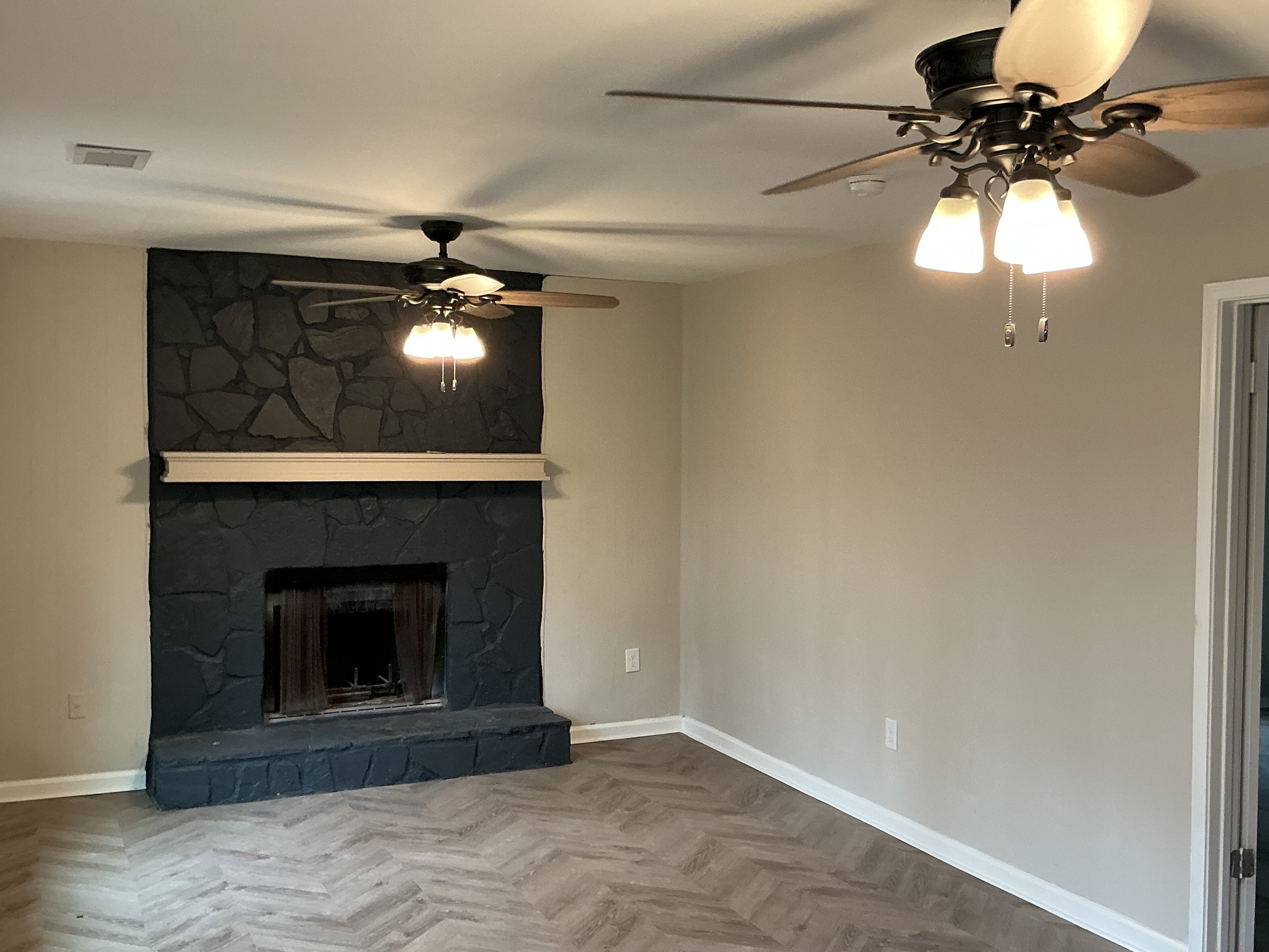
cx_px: 699
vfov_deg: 38.7
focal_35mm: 37
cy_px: 483
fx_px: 1356
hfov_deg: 50.1
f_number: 1.8
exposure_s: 1/60
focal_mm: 3
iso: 100
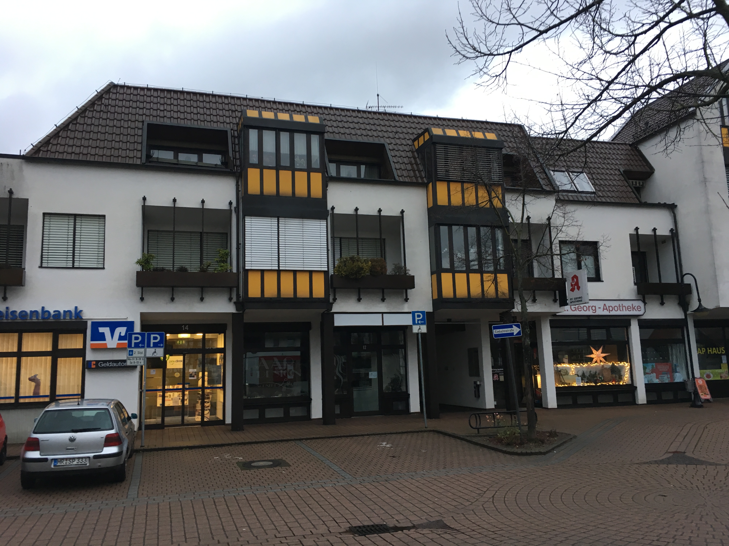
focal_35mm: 29
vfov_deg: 48.2
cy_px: 273
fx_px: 611
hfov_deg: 61.7
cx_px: 364
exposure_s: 1/33
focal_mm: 4.15
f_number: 2.2
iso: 80
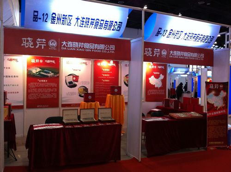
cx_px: 116
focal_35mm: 35
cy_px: 86
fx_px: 233
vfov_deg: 40.6
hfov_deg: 52.7
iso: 200
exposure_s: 1/15
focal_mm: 3.85
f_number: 2.8
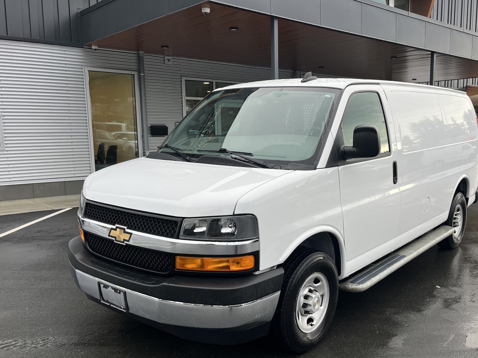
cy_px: 194
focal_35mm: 33
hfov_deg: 55.0
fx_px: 456
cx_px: 287
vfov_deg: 42.9
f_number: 1.6
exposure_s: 1/308
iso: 50
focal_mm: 5.1
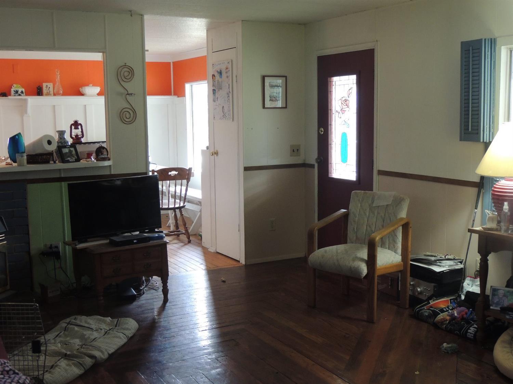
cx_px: 256
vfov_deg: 33.6
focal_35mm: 43
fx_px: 637
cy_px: 192
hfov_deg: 43.9
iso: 400
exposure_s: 1/25
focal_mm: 7.6
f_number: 3.4
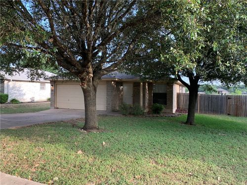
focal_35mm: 26
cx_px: 124
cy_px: 92
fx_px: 186
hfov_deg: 67.3
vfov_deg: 53.1
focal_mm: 4.25
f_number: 1.8
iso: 25
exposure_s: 1/135
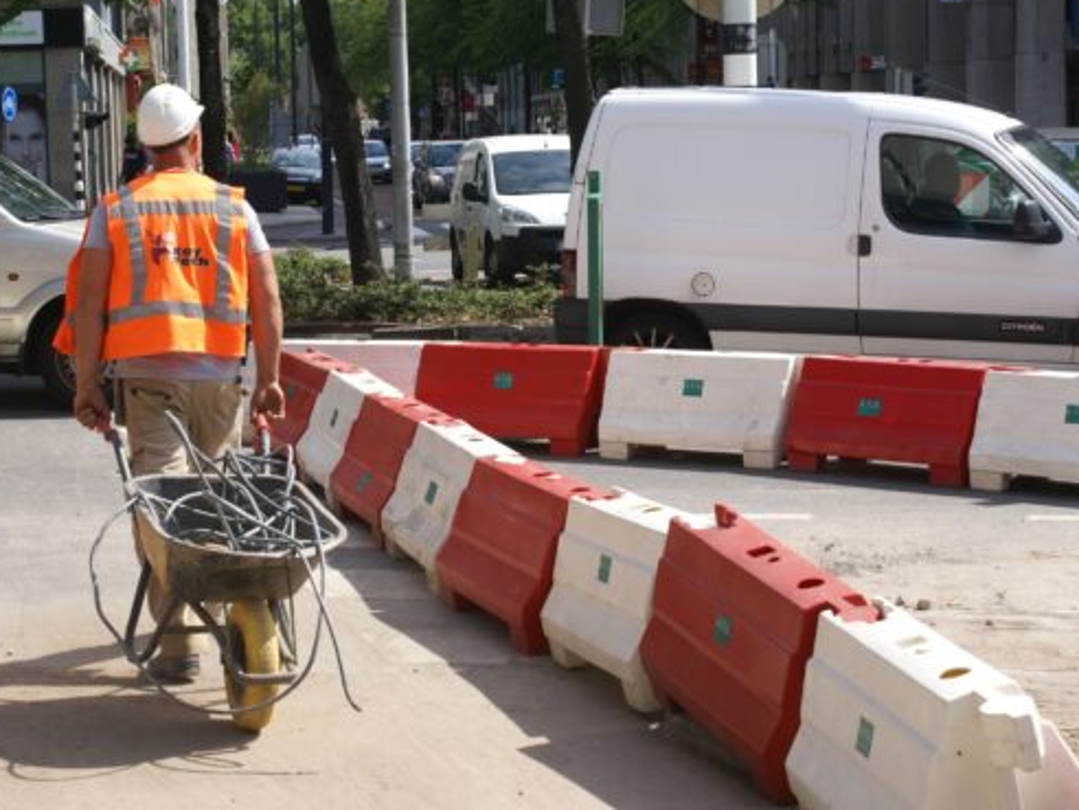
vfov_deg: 16.8
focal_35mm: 88
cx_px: 454
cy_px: 408
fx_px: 2743
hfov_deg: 22.2
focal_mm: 50
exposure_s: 1/125
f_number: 9
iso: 100
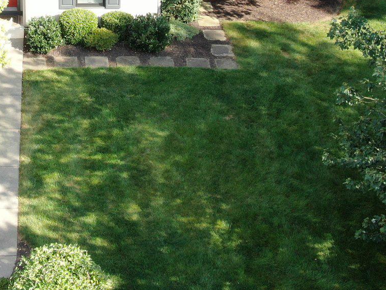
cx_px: 37
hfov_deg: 22.2
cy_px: -45
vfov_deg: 16.6
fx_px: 959
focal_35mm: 86
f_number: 3.1
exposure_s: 1/160
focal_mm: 5.45
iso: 100
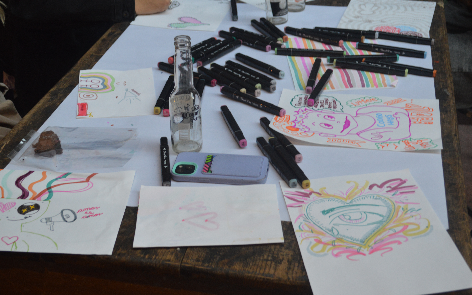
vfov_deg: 23.1
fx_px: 720
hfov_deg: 36.3
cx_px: 232
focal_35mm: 56
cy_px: 141
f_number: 5
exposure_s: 1/20
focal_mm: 36
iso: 640
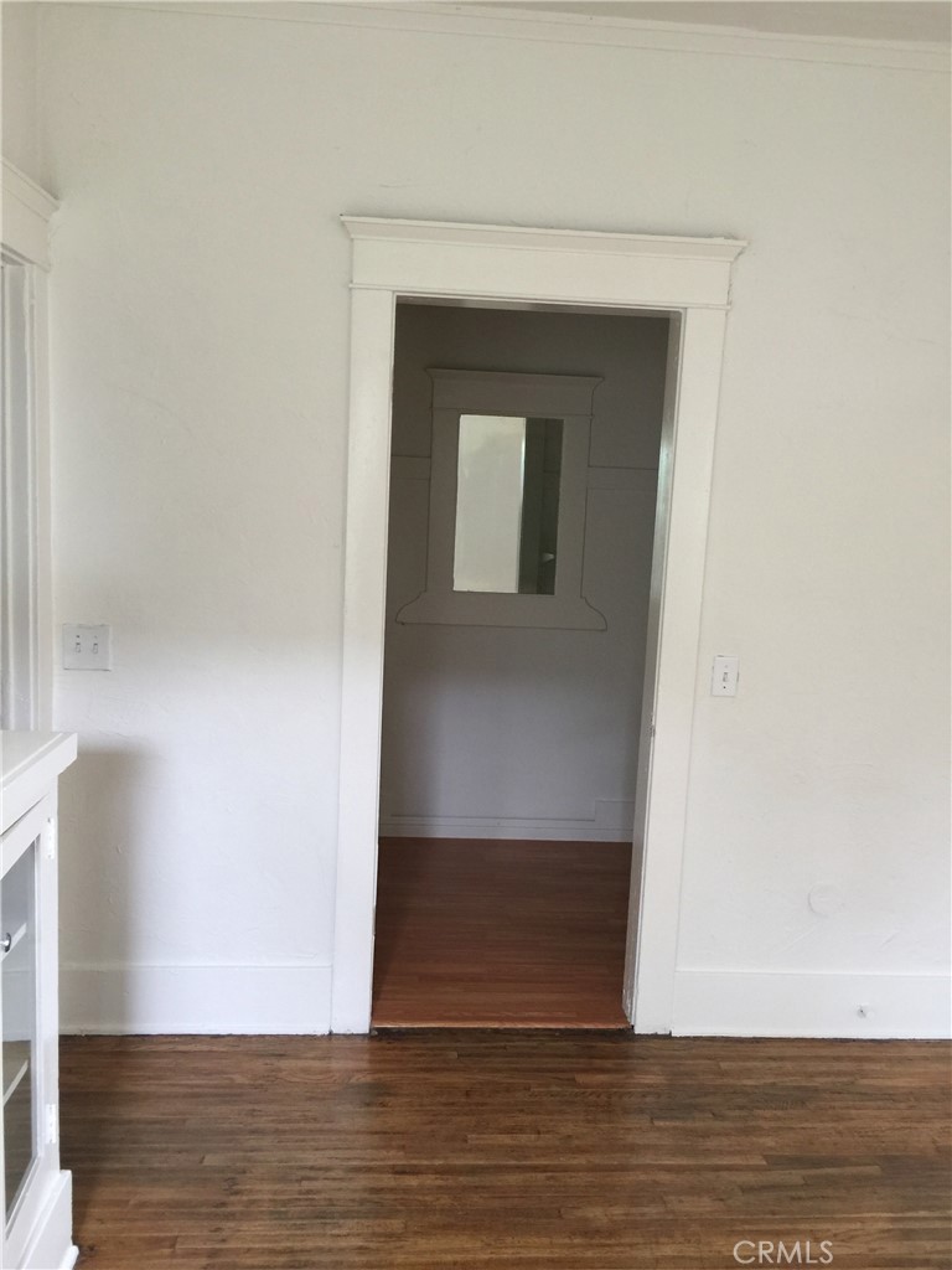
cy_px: 635
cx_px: 476
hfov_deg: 48.2
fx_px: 1063
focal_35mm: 29
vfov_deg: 61.7
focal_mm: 4.15
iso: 40
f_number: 2.2
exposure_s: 1/15
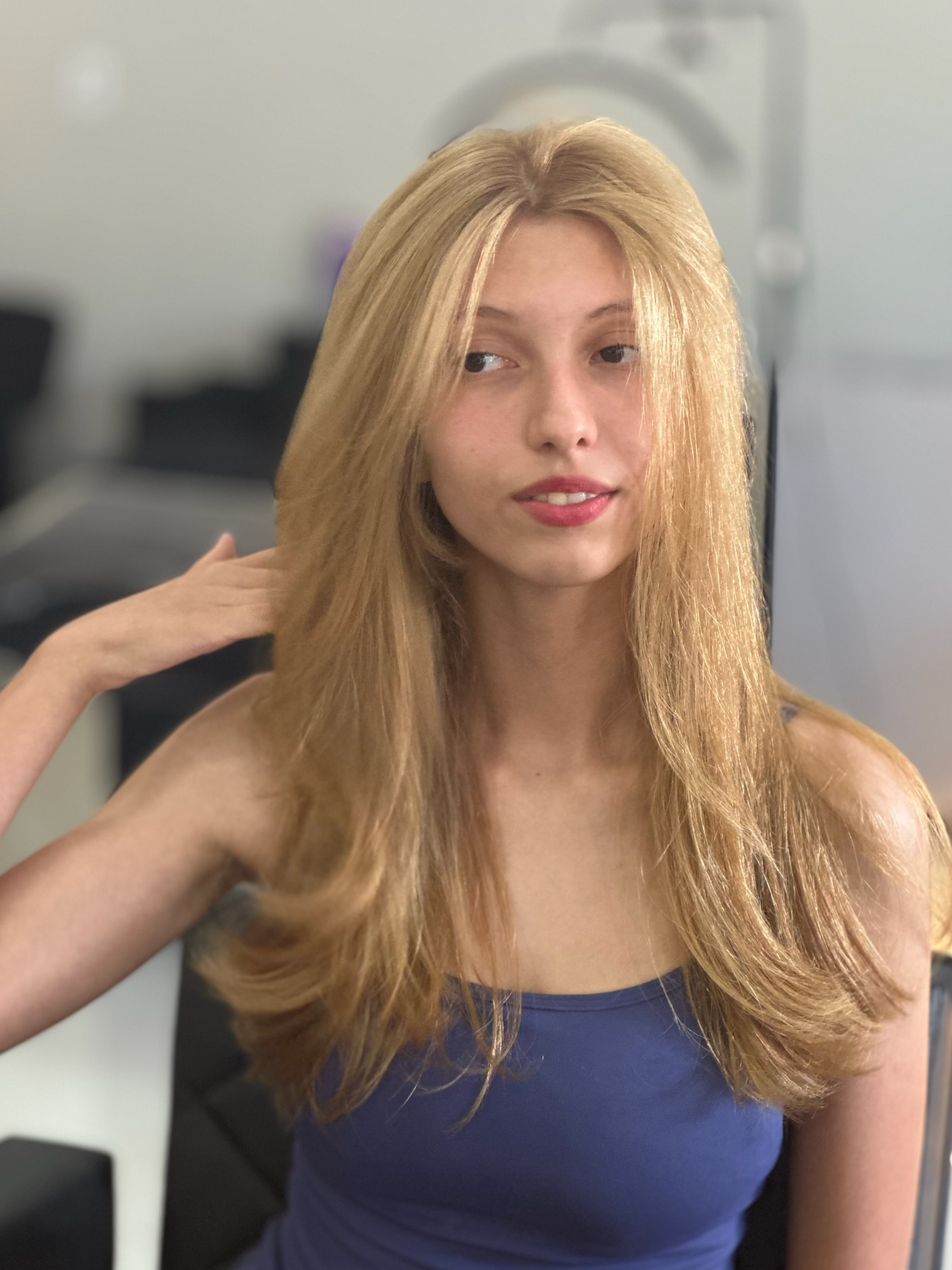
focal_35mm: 78
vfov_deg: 25.0
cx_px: 480
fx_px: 2861
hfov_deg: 18.9
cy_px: 632
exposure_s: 1/40
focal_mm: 9
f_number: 2.8
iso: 160
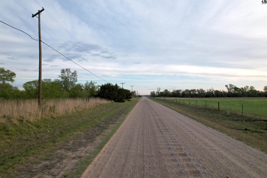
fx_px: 163
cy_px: 89
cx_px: 134
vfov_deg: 57.2
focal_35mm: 22
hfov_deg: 78.6
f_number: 2.8
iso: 100
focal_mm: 8.38
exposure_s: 1/20
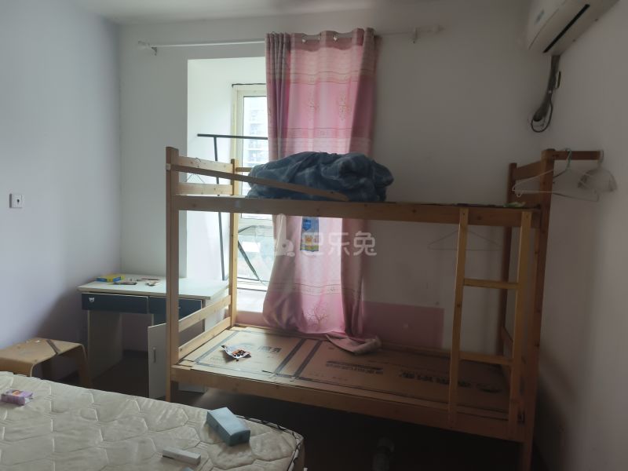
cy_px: 236
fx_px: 417
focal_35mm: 23
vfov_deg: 58.9
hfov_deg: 73.9
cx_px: 314
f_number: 1.75
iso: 357
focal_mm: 5.5
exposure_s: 1/50
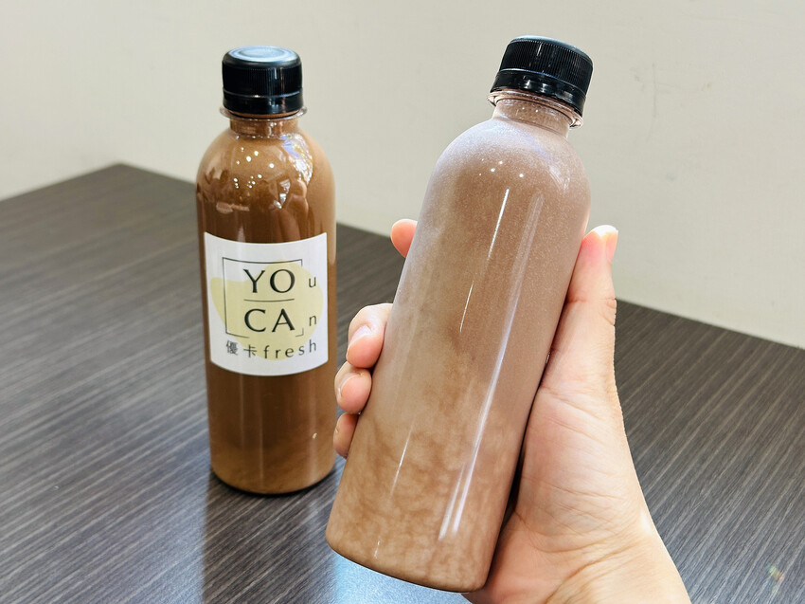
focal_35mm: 48
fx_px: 1116
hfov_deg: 39.7
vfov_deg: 30.3
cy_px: 302
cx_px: 402
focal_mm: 6.86
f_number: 1.78
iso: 80
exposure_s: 1/69
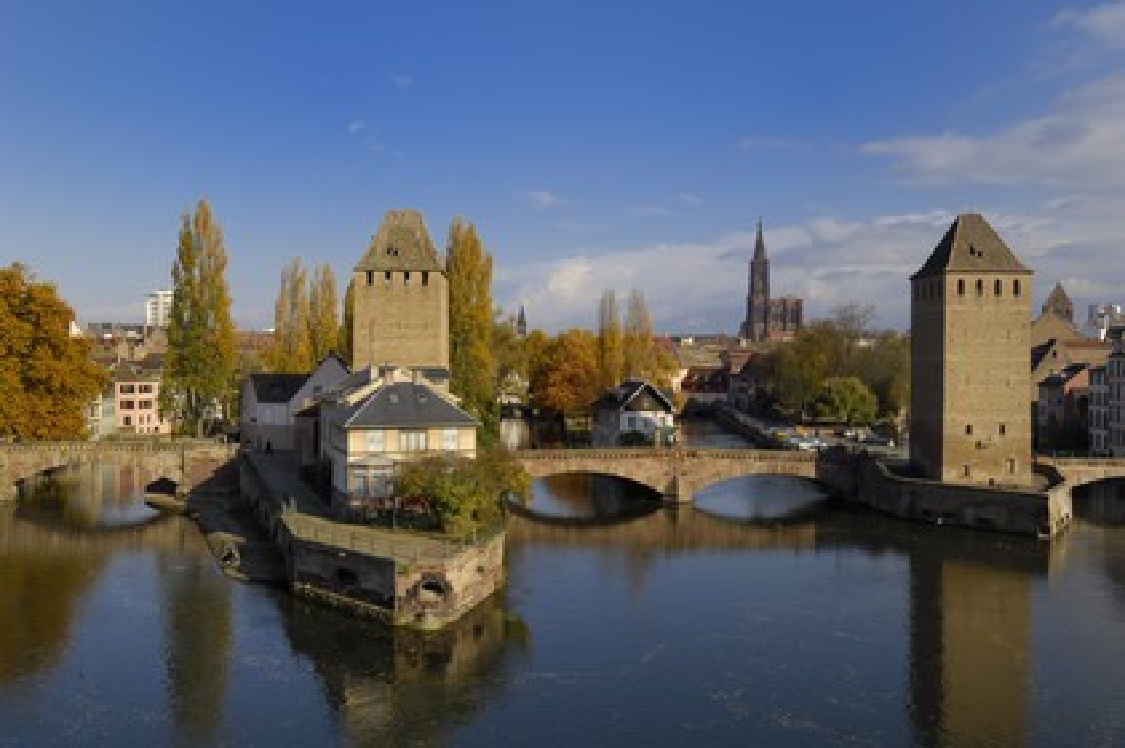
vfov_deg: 39.9
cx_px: 562
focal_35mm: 33
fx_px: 1030
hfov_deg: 57.3
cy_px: 374
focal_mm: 22
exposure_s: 1/160
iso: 100
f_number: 11
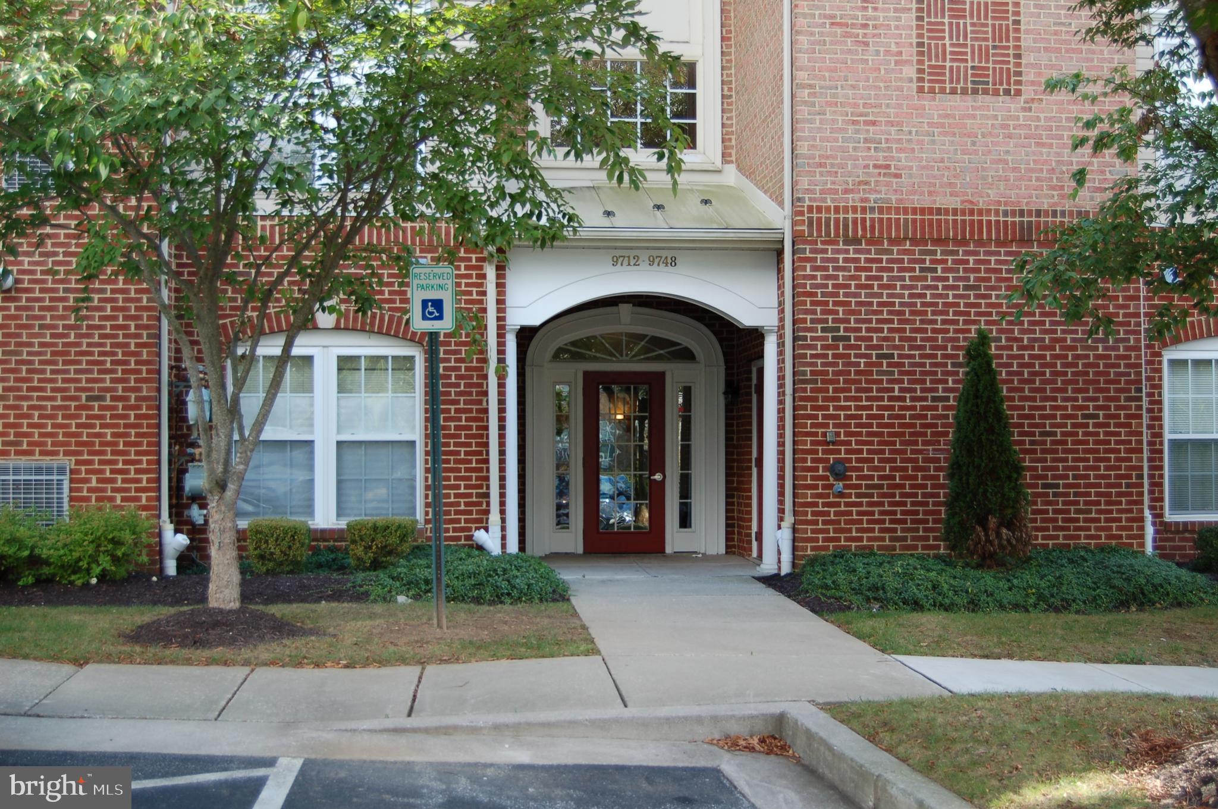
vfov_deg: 28.9
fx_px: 1572
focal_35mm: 46
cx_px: 609
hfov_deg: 42.4
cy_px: 404
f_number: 4.5
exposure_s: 1/125
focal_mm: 31
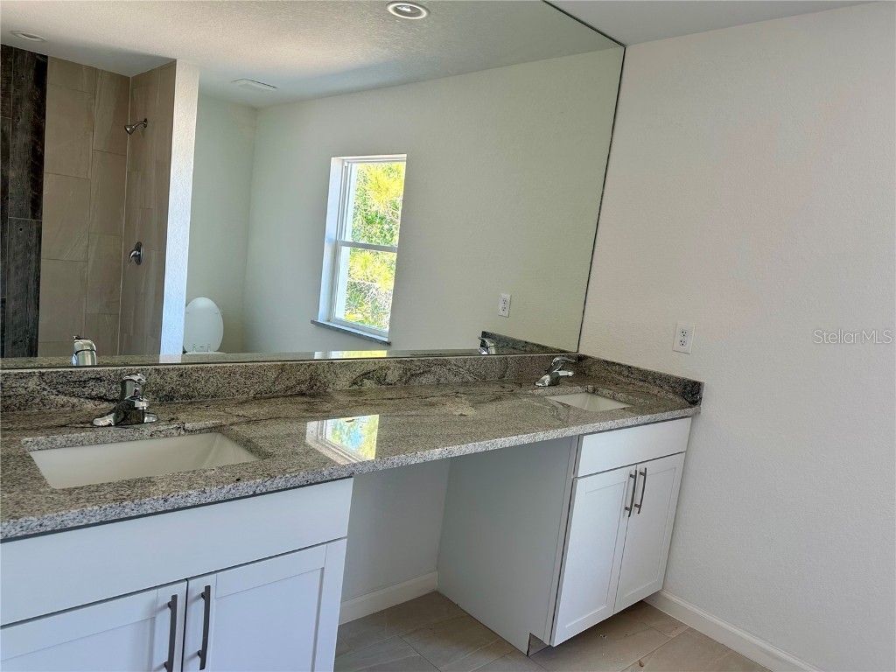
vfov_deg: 56.8
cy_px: 336
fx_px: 621
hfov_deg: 71.6
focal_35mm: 24
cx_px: 448
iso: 125
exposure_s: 1/121
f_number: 1.78
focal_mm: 6.86
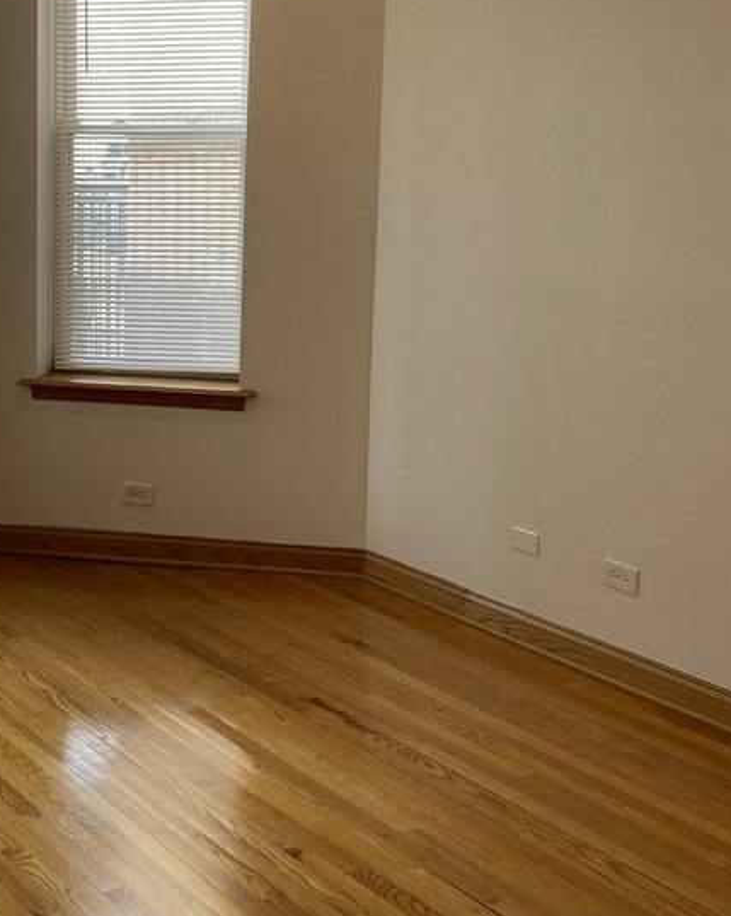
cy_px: 350
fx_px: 1489
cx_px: 92
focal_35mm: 55
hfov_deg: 26.8
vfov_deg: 34.0
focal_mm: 3.99
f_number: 1.8
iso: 50
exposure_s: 1/120
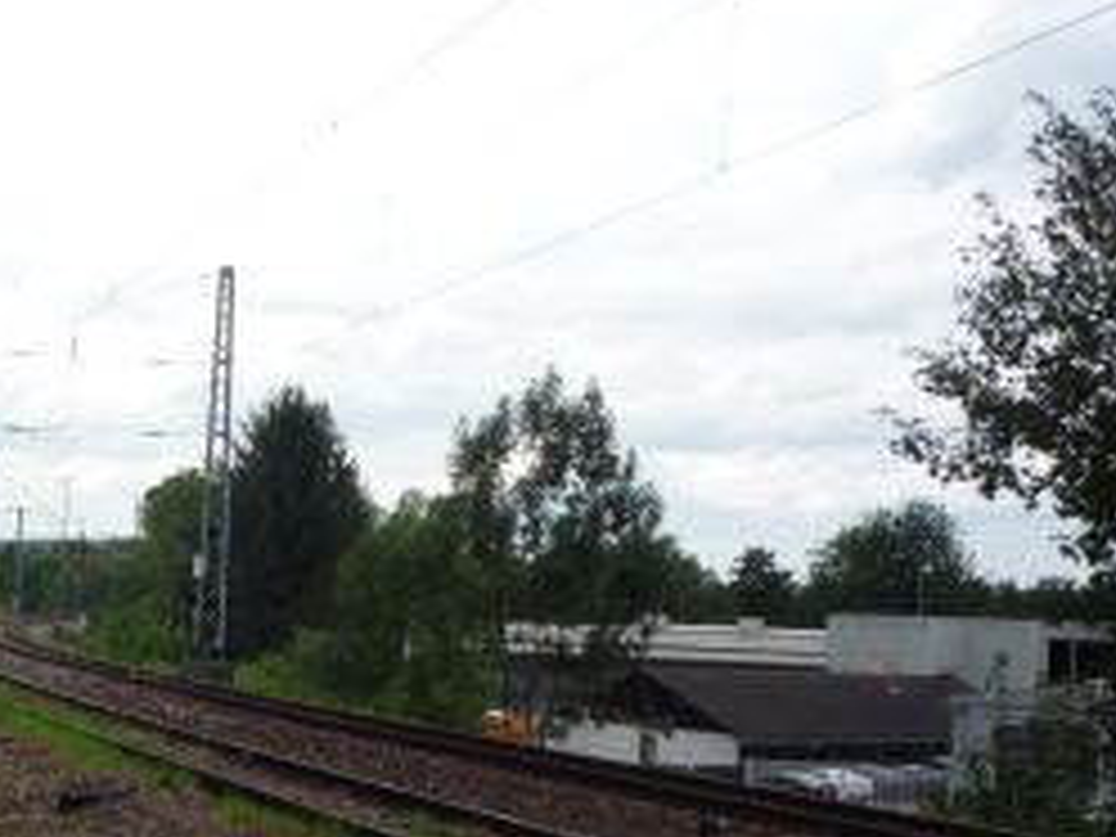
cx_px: 122
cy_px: 428
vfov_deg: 23.7
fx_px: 1999
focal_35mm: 62
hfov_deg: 29.9
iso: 100
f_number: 4.5
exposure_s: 1/400
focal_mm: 5.2
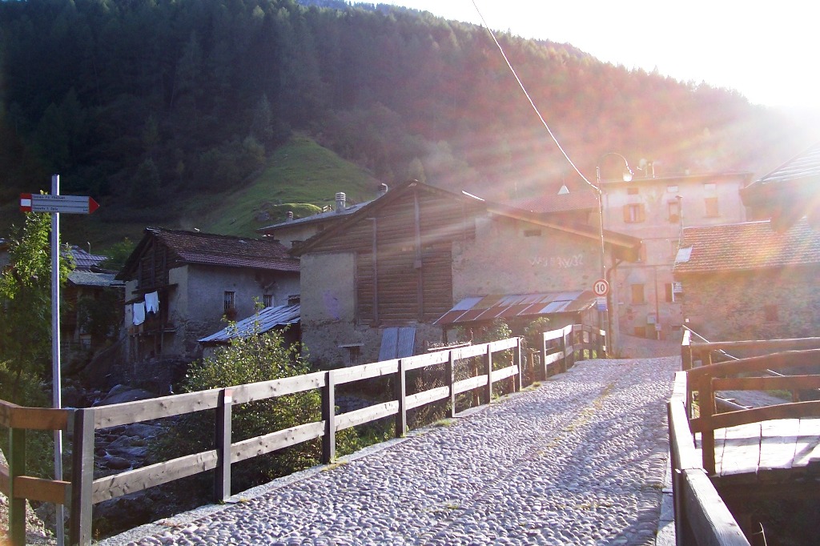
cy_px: 273
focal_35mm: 34
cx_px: 410
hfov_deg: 55.8
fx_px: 774
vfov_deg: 38.9
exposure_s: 1/350
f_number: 2.7
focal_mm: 5.6
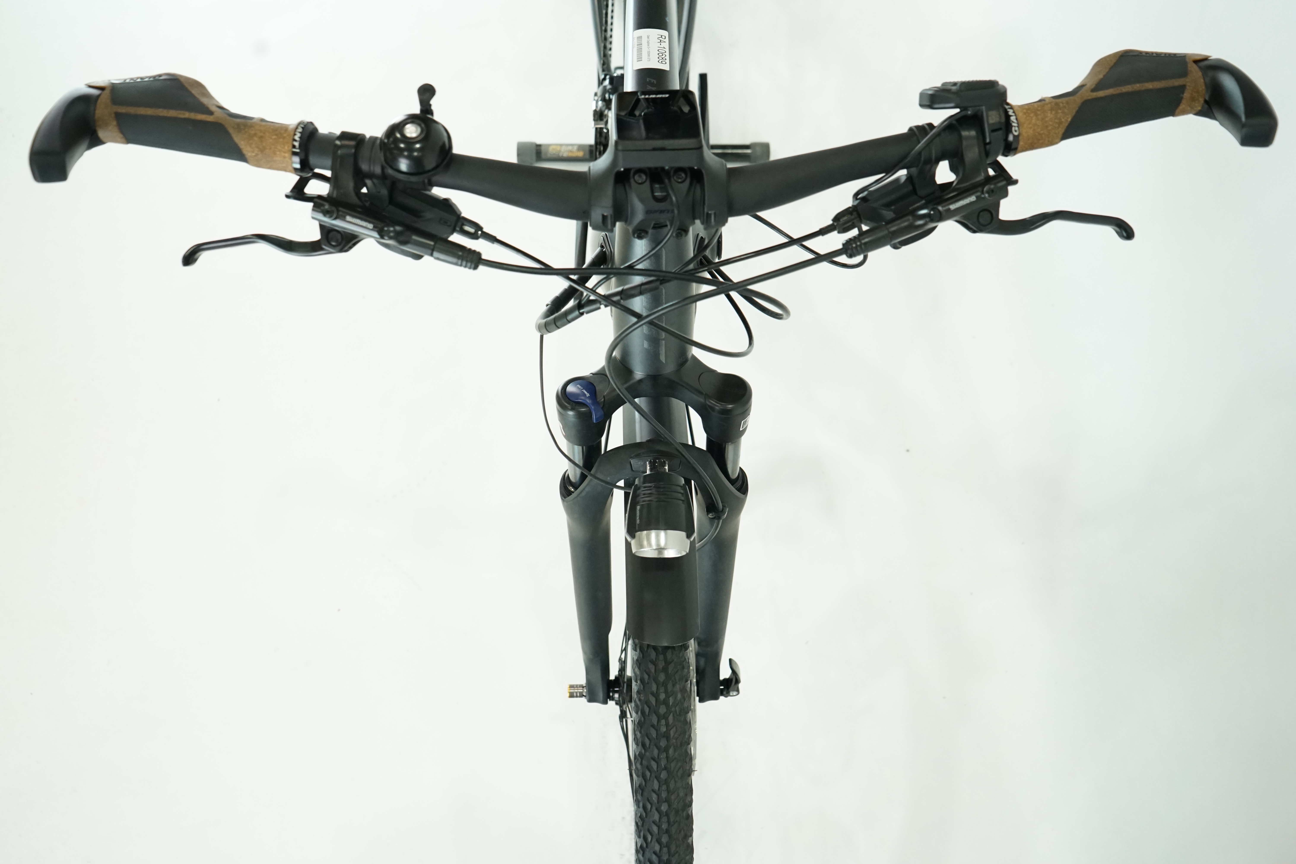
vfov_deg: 41.1
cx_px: 648
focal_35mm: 32
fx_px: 1152
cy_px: 432
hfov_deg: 58.7
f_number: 5.6
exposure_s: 1/200
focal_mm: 32
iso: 2500
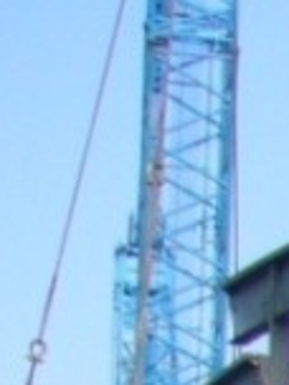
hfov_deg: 5.7
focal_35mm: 231
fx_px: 2571
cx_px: 1103
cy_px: 954
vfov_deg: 7.9
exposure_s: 1/160
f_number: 5.6
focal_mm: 5.8
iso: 80
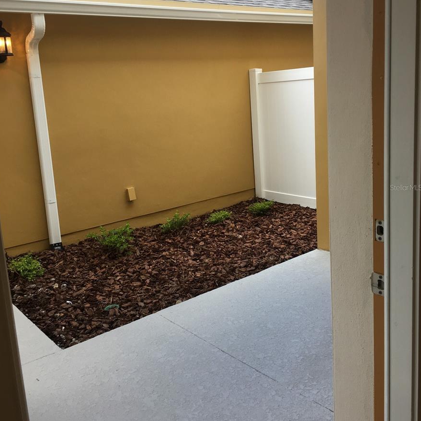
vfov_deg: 47.1
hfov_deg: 47.2
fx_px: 482
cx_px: 208
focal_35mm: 35
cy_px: 187
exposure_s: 1/120
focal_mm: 4.15
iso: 32
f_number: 2.2
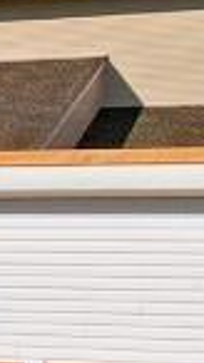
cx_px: -958
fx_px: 2455
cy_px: 112
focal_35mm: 255
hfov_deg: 4.0
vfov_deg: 8.5
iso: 110
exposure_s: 1/500
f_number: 2.8
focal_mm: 8.38
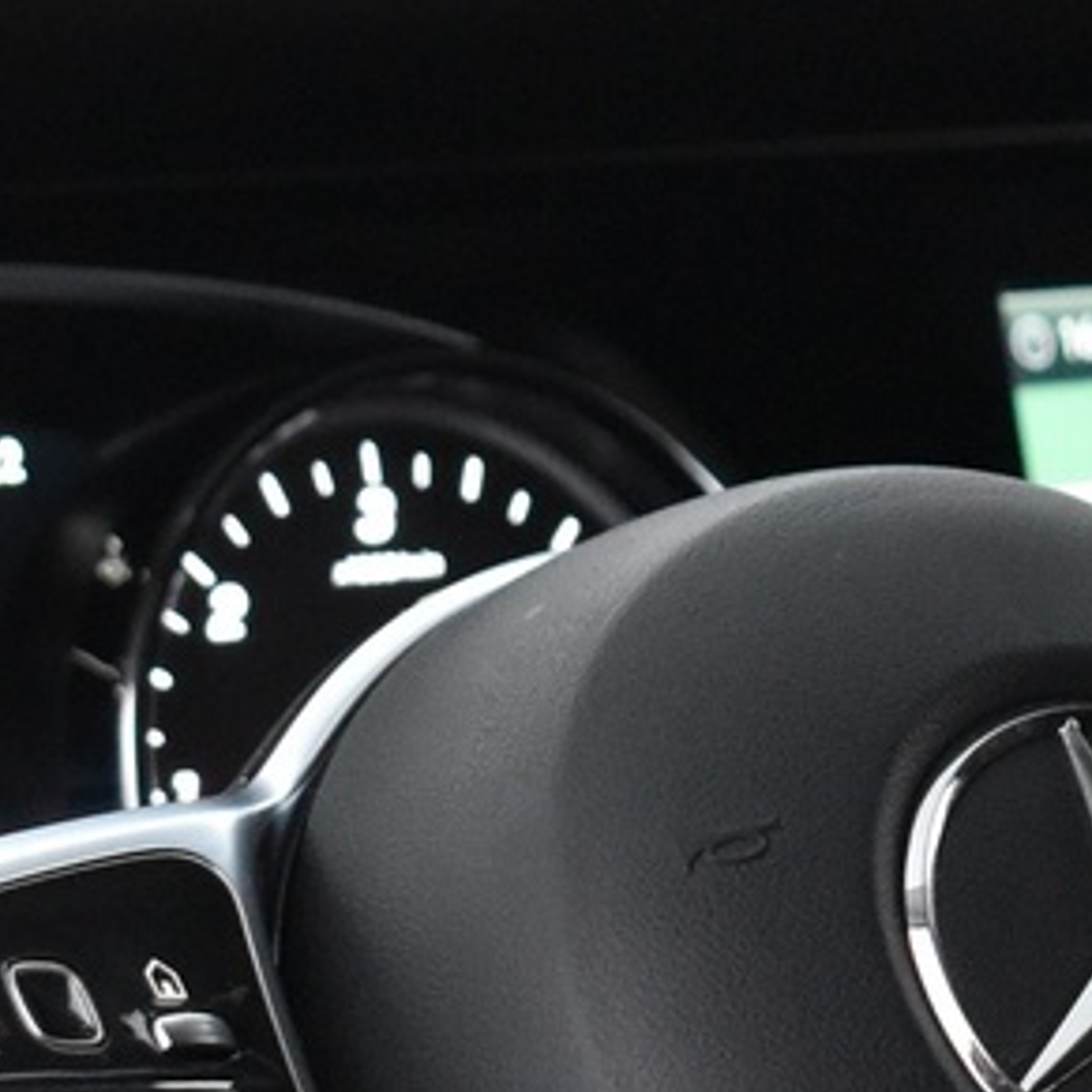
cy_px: 1024
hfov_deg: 7.7
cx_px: 979
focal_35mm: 227
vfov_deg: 7.7
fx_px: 8102
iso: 3200
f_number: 4.5
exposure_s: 1/30
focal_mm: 32
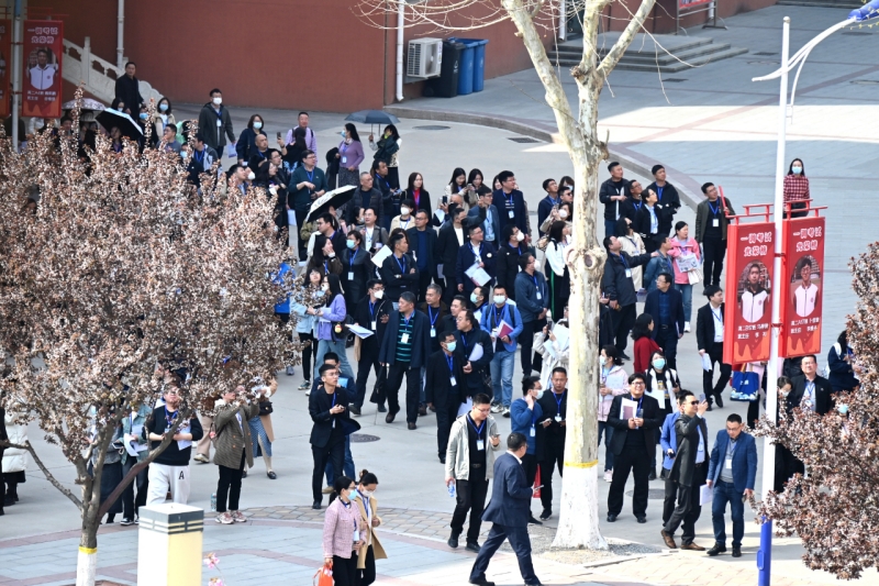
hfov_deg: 10.3
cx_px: 440
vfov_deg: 6.9
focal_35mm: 200
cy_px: 293
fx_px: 4882
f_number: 6.3
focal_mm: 200
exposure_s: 1/500
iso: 400
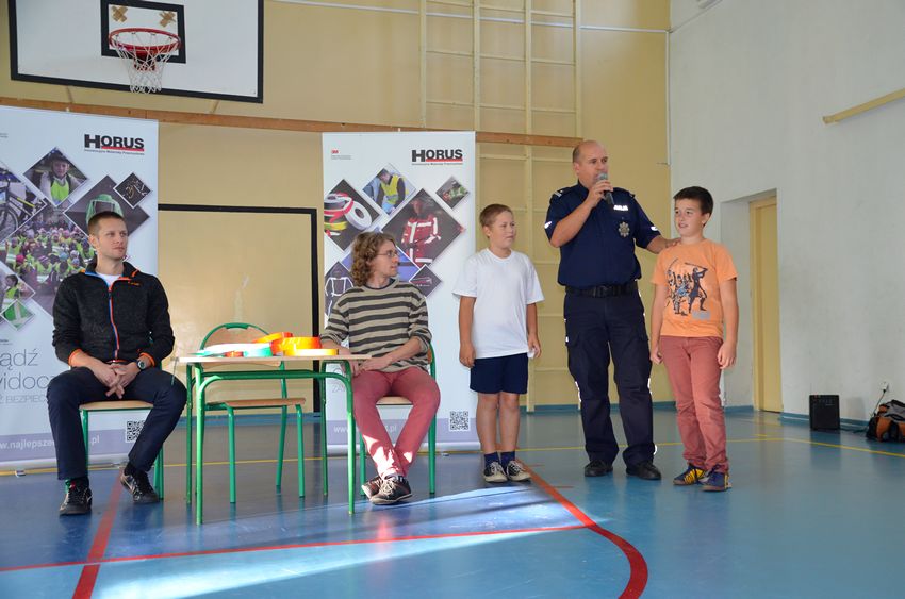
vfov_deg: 34.1
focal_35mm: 39
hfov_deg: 49.6
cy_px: 300
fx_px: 978
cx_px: 452
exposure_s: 1/60
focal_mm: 26
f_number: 4
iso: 800
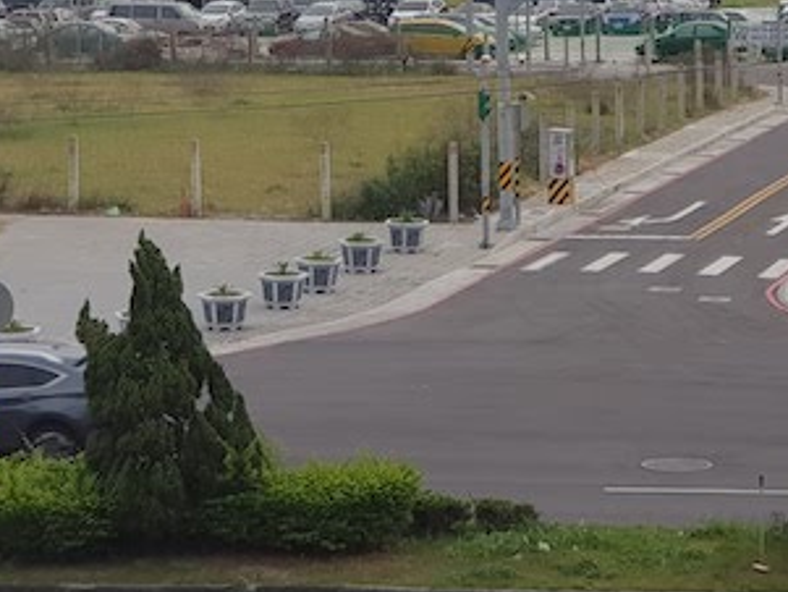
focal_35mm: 138
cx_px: 390
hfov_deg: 14.3
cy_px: -107
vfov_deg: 10.6
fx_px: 3143
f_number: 2.4
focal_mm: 6
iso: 25
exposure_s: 1/90
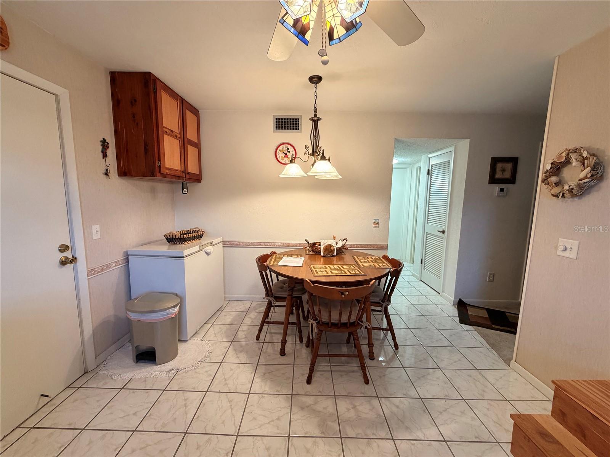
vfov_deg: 85.7
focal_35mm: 14
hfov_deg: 102.1
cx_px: 305
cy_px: 228
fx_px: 247
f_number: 2.2
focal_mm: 2.22
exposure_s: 1/120
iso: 250
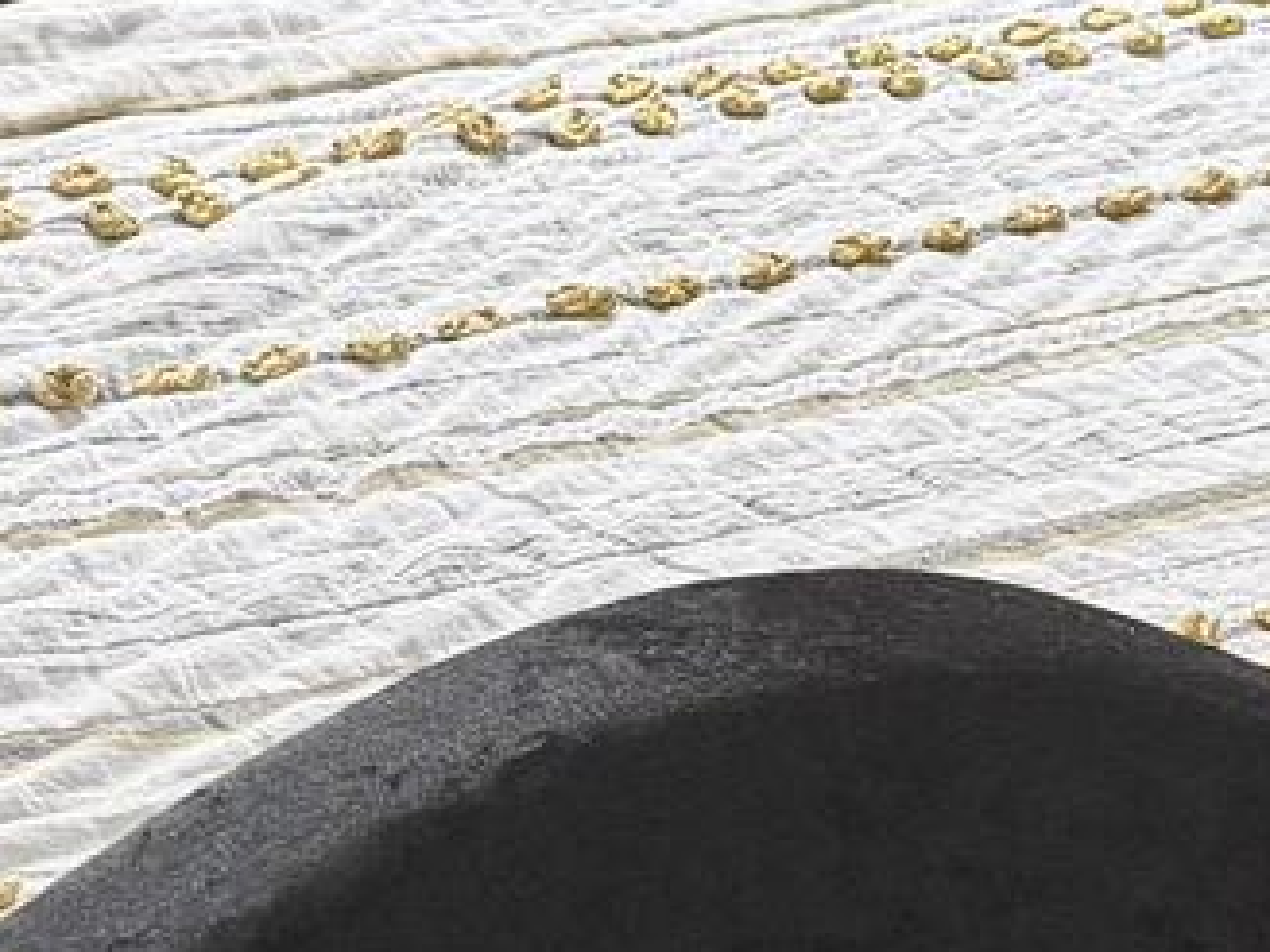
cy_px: -89
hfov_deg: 12.7
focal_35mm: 150
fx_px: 5503
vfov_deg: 9.8
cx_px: 1661
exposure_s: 1/60
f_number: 1.78
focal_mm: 6.76
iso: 200
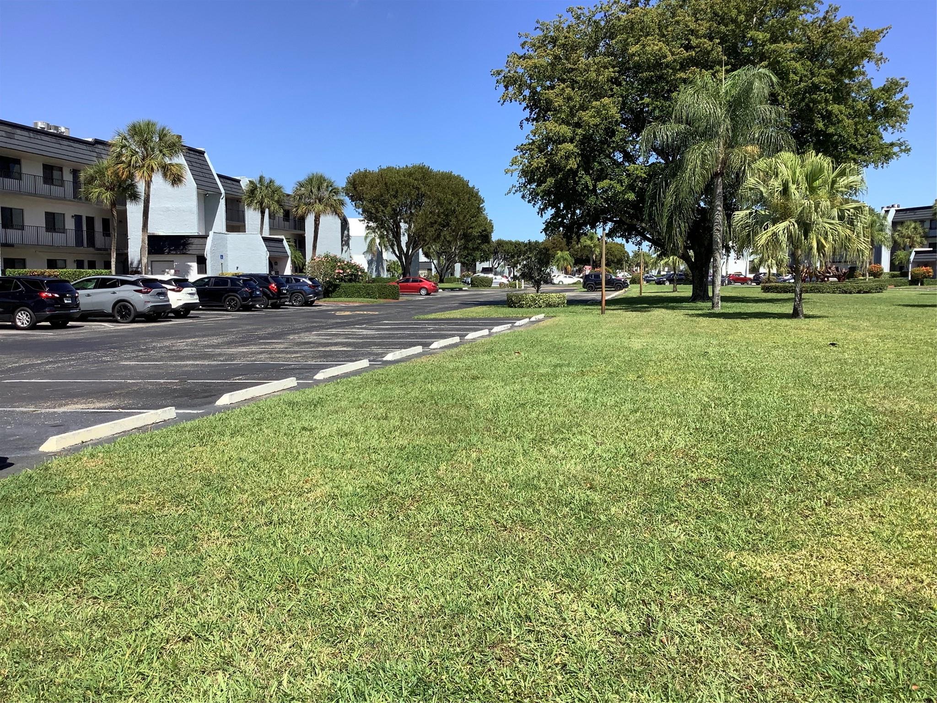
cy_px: 352
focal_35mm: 31
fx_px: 839
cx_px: 468
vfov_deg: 45.4
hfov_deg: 58.4
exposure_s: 1/1359
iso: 25
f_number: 2.4
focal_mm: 3.3
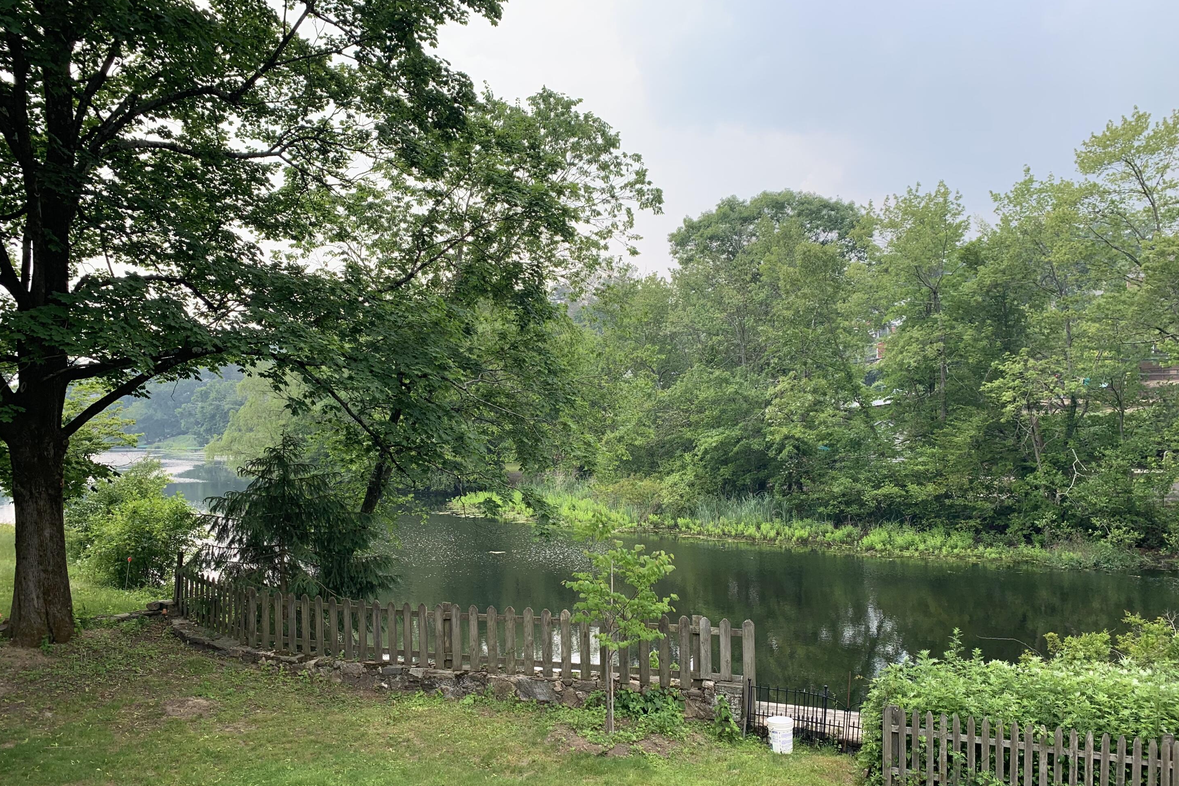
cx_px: 595
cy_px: 454
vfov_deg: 46.3
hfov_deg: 65.5
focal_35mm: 28
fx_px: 917
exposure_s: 1/478
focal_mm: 4.25
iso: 25
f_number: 1.8
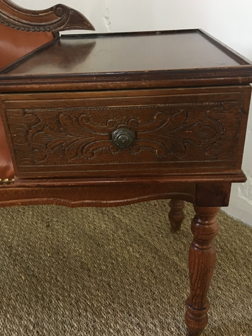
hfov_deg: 40.7
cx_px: 128
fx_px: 340
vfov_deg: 52.4
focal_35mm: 35
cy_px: 193
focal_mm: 4.15
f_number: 2.2
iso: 200
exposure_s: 1/17
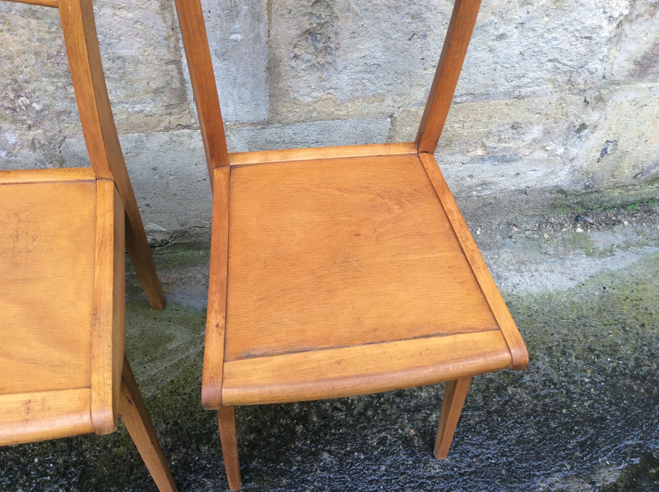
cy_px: 246
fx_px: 608
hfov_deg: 56.9
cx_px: 330
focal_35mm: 32
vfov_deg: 44.1
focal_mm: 3.3
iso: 50
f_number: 2.4
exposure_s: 1/50
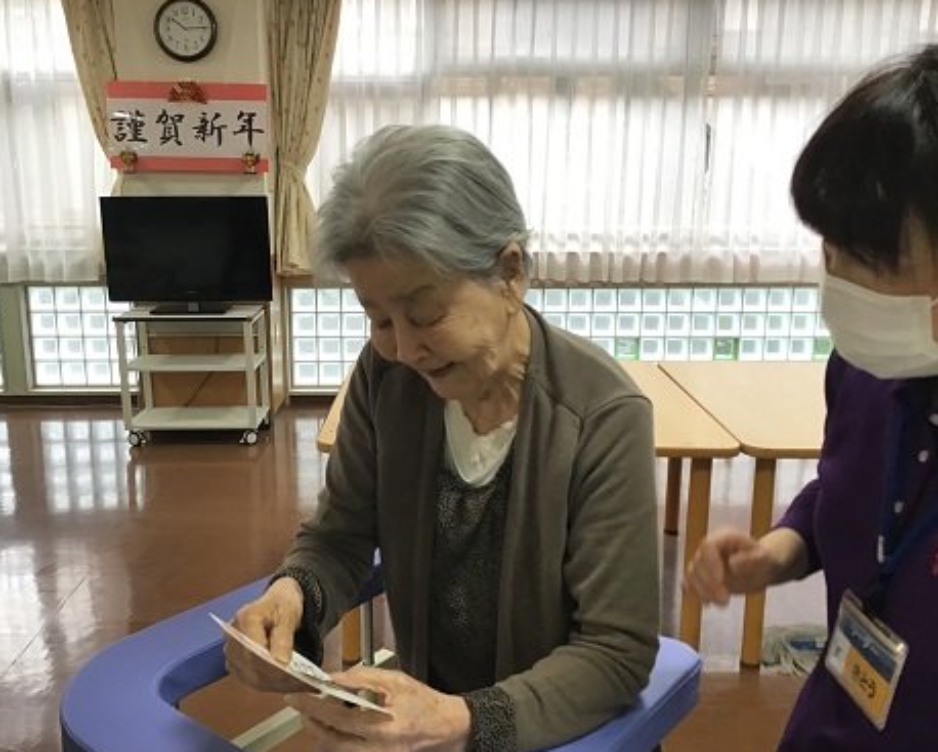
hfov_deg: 54.1
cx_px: 438
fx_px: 917
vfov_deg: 44.6
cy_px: 372
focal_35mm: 33
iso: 32
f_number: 2.4
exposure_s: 1/30
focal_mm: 3.3
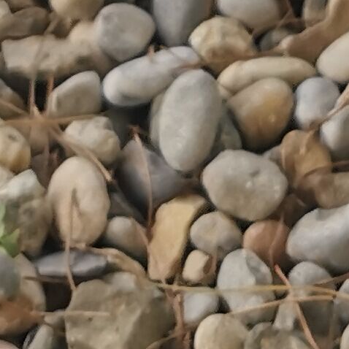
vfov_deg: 8.5
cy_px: -591
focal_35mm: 182
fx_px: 2076
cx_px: 607
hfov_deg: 9.2
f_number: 1.6
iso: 50
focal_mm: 5.56
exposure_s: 1/309
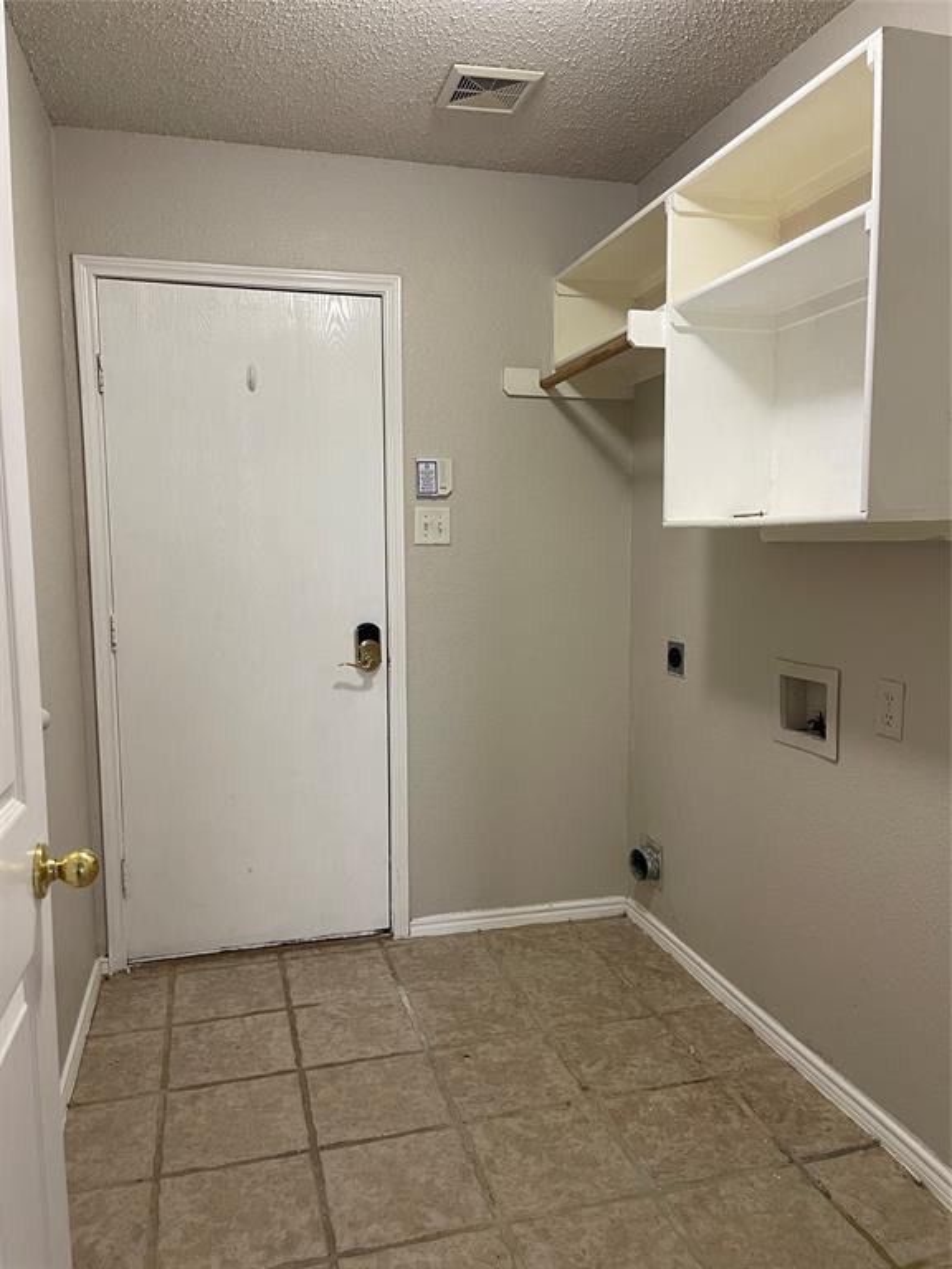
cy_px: 634
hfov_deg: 54.9
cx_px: 476
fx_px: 917
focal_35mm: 25
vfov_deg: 69.4
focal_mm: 5.1
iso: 100
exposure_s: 1/60
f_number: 1.6
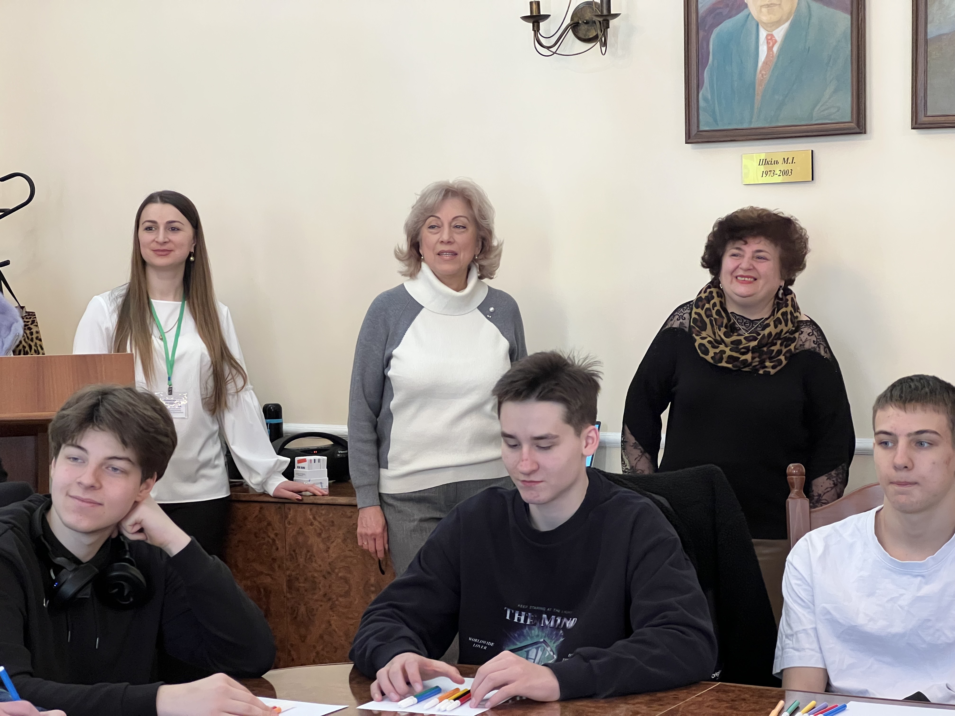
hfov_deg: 25.3
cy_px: 358
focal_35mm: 77
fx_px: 2124
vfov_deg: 19.1
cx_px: 478
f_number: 2.8
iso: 400
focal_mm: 9
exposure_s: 1/50
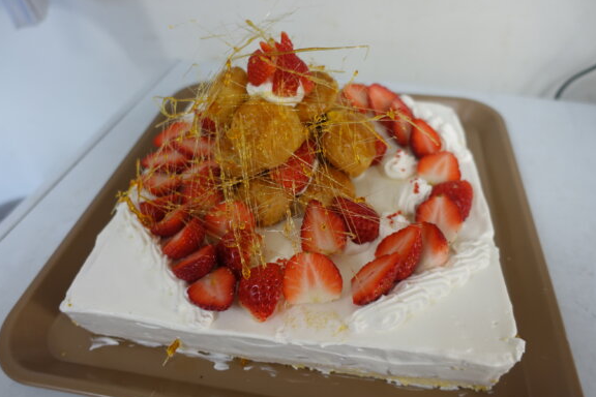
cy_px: 205
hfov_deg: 71.5
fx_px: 414
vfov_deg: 51.3
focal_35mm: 25
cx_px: 304
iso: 125
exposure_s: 1/30
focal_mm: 8.8
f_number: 2
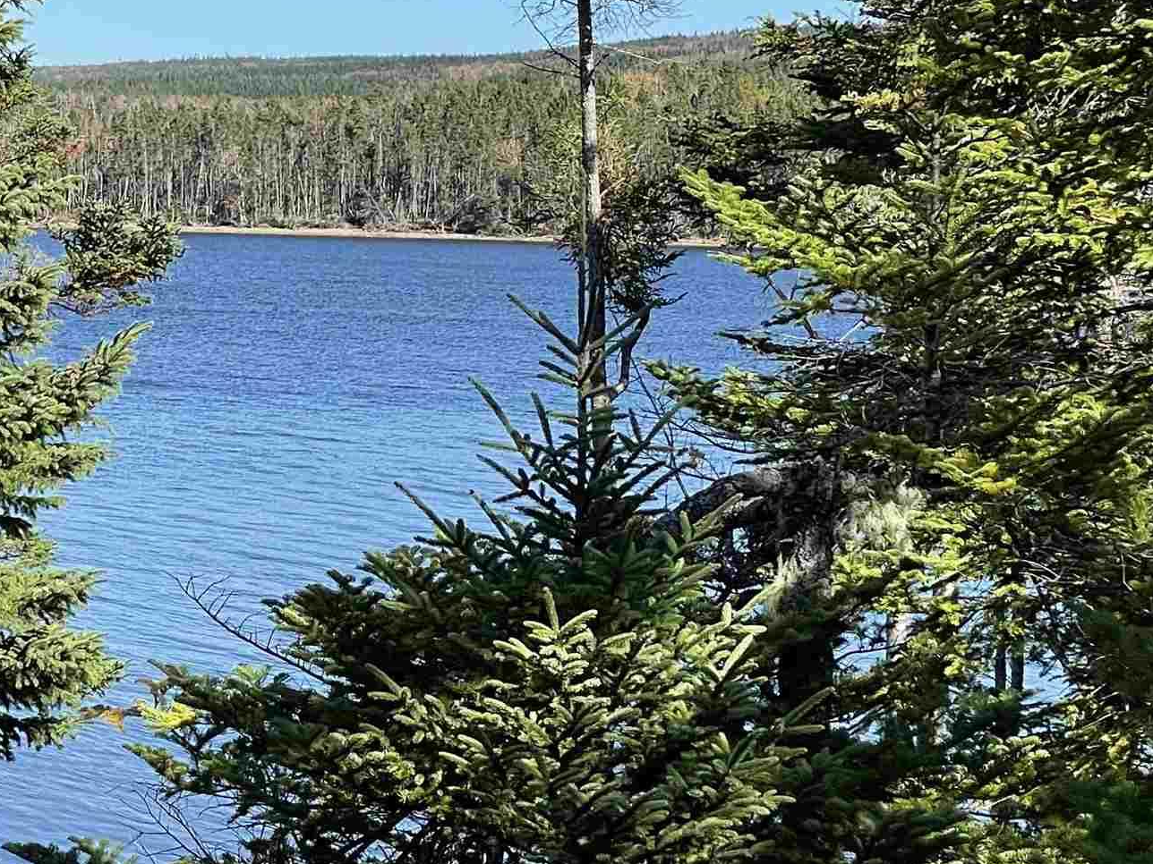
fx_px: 4130
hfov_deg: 15.4
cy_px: 224
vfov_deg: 11.9
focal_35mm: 124
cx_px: -134
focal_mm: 6
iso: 25
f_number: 2
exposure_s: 1/1043
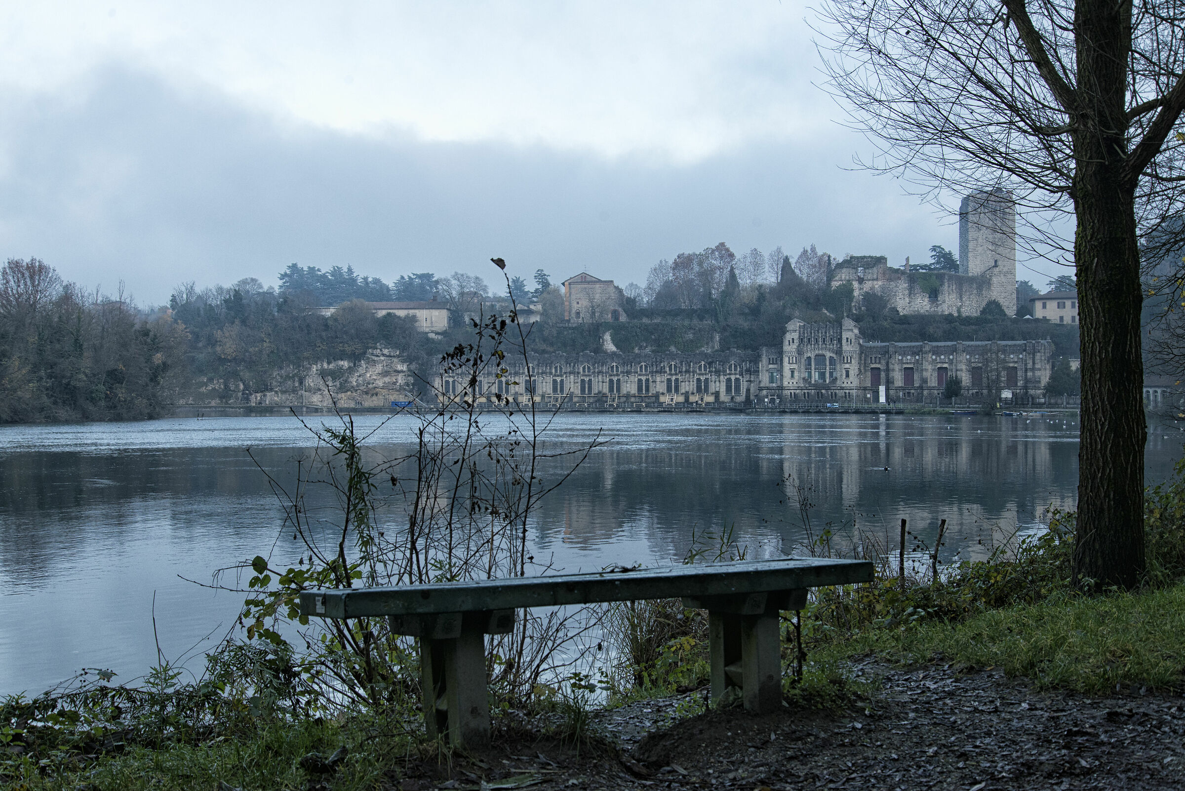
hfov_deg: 50.7
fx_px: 1251
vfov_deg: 35.1
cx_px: 592
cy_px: 396
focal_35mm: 38
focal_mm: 38
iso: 800
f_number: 9
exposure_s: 1/160
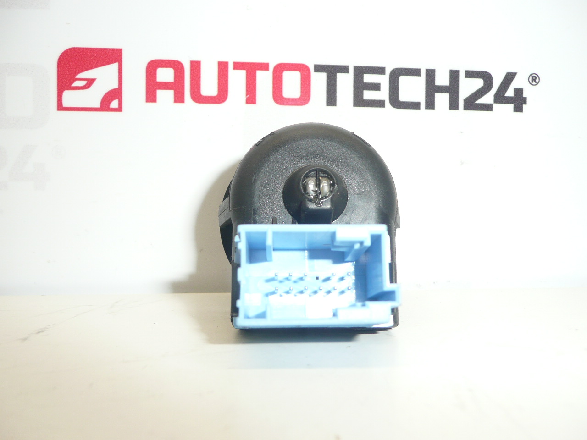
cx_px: 294
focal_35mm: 30
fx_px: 509
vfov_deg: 46.8
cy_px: 220
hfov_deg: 60.0
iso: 100
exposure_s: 1/80
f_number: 3.3
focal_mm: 4.6
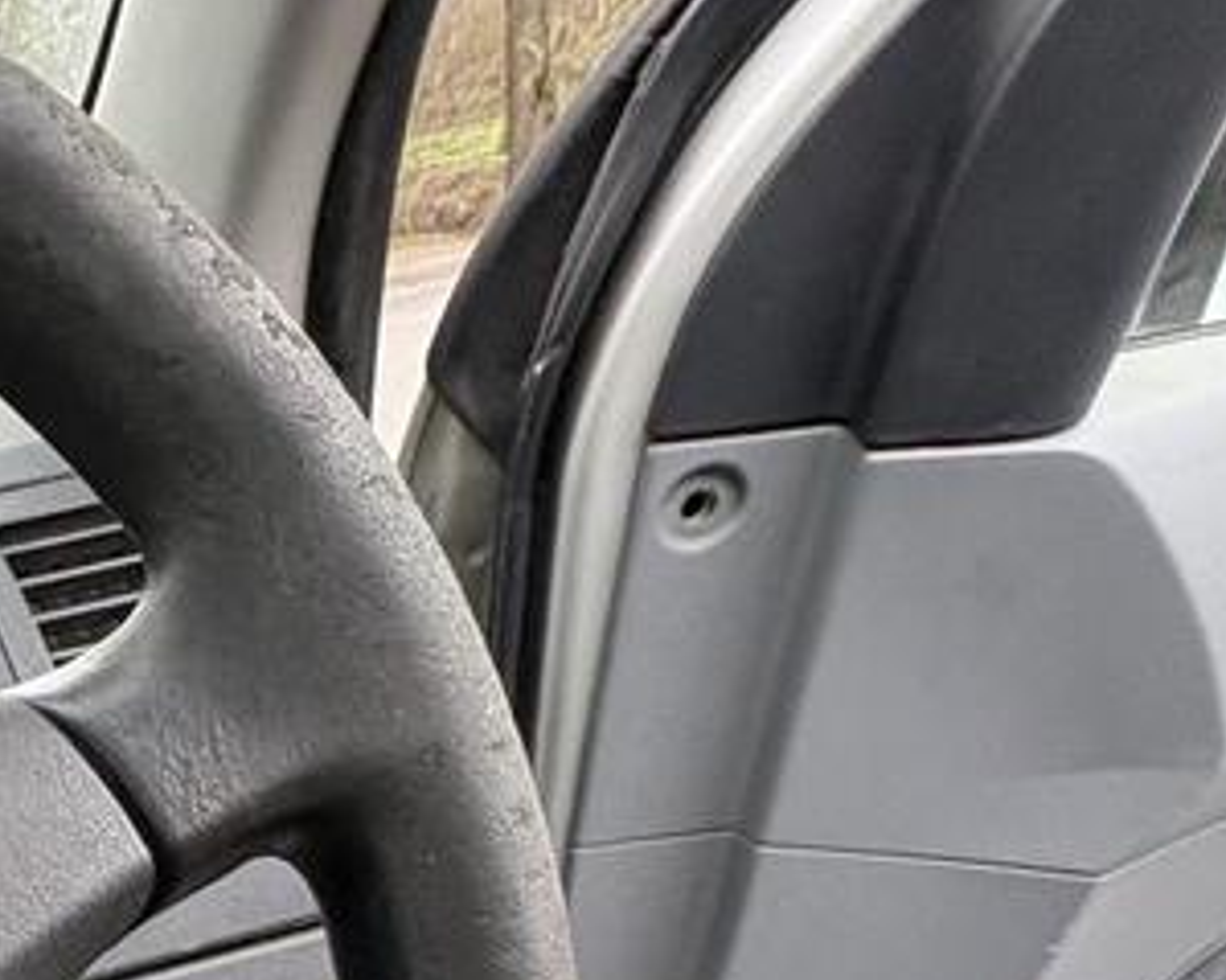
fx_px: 1487
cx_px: -402
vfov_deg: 28.0
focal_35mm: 41
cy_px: 1365
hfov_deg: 32.5
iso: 160
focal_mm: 2.22
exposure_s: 1/99
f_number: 2.2
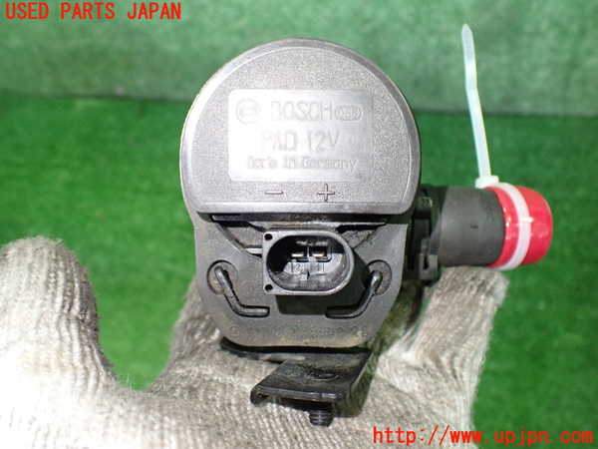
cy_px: 224
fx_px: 518
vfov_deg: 46.8
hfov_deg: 60.0
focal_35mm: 30
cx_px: 299
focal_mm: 5.4
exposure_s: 1/50
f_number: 2.3
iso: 800
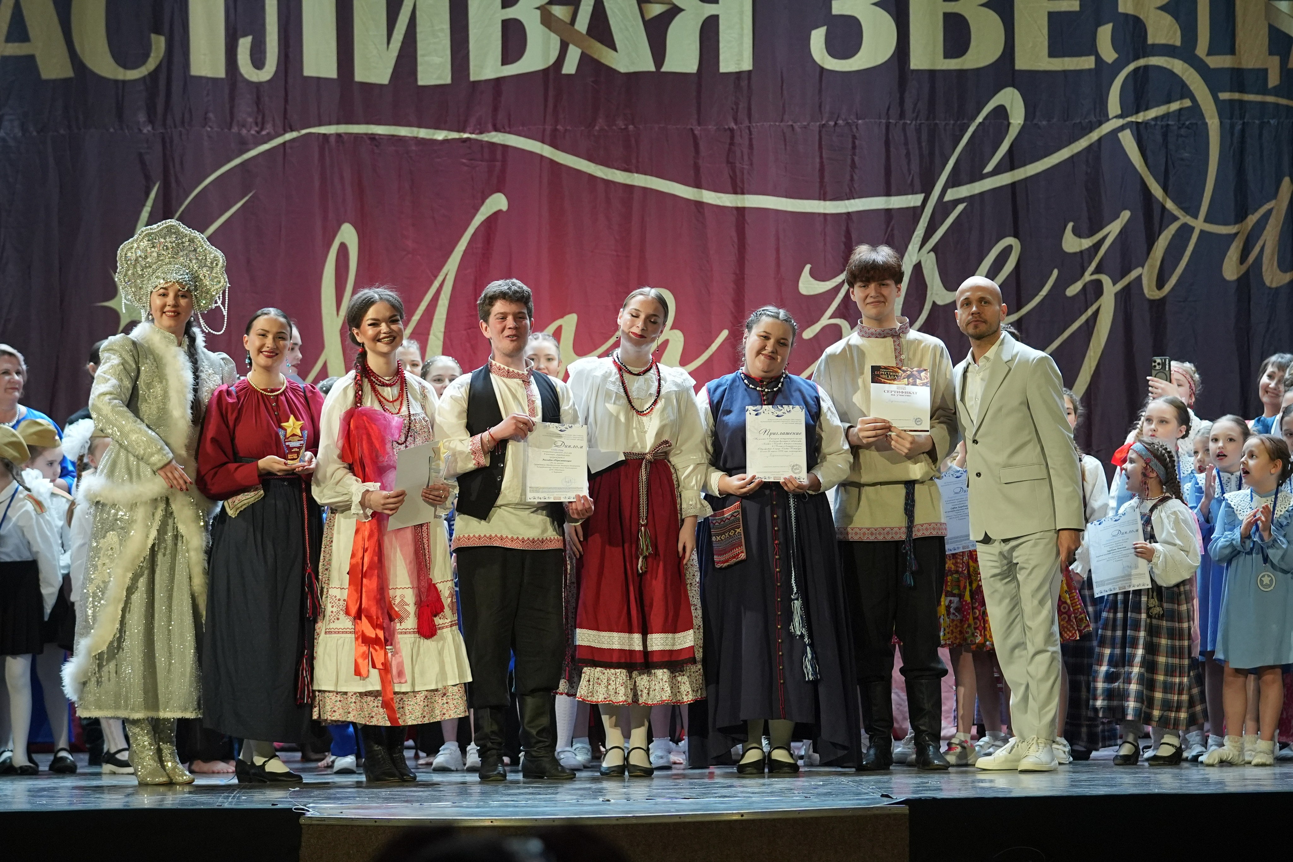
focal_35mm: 142
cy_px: 431
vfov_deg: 9.7
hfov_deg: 14.4
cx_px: 646
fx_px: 5100
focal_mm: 95
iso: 2000
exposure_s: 1/400
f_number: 2.8
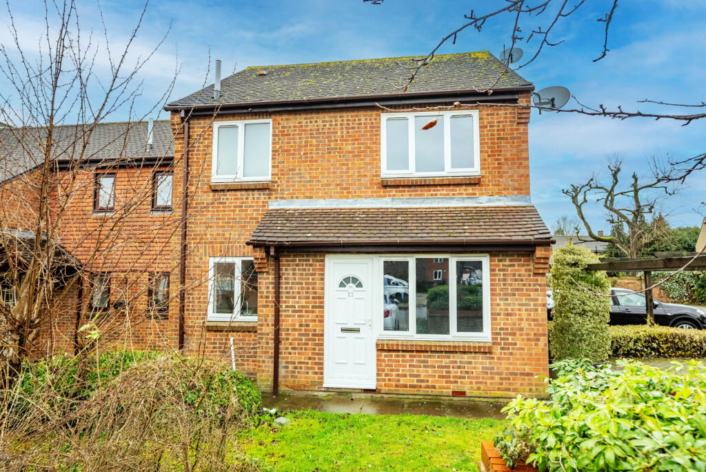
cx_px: 353
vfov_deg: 59.6
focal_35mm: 21
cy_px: 236
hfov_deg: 81.2
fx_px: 412
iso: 200
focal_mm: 21
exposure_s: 1/60
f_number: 4
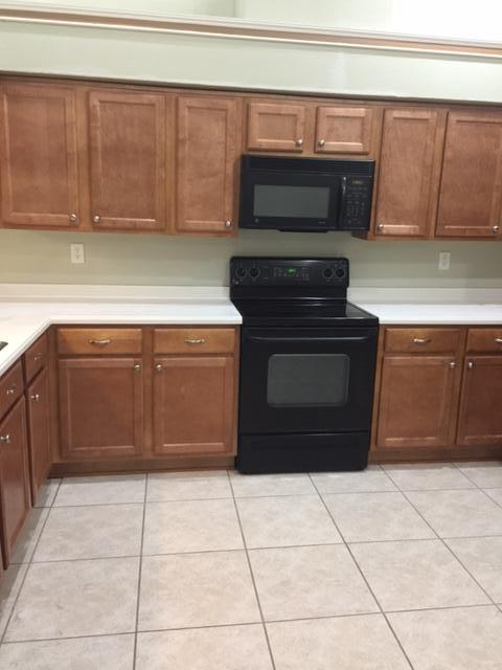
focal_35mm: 29
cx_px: 251
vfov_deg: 61.7
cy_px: 335
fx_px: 561
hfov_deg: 48.2
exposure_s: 1/15
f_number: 2.2
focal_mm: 4.15
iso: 125
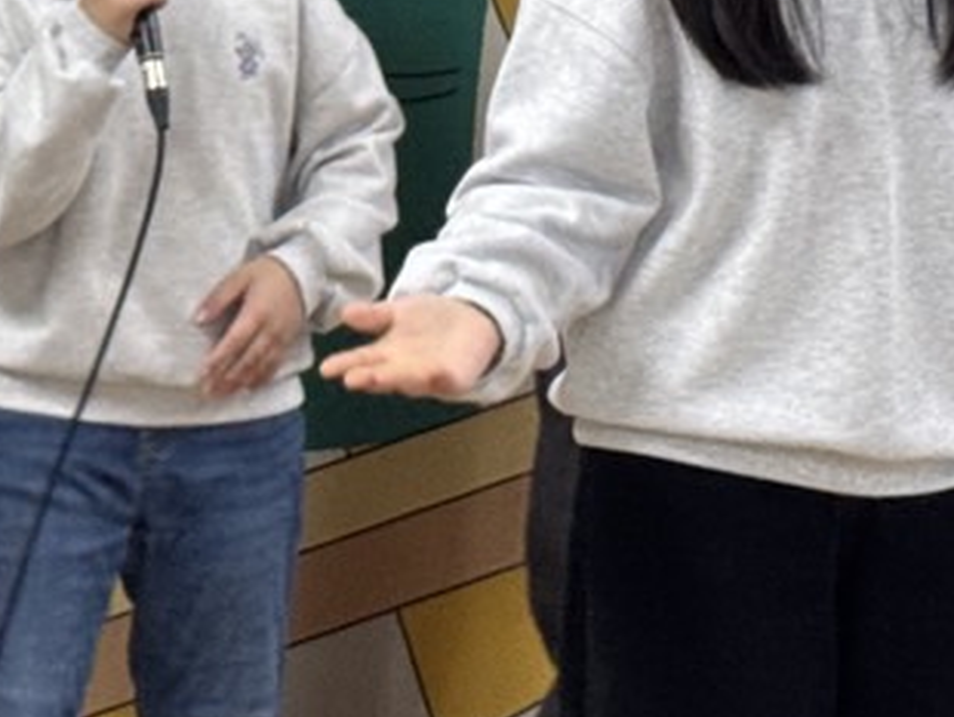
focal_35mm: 198
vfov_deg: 7.4
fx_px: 5461
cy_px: -295
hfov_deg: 9.9
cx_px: 126
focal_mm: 6.76
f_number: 1.78
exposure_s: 1/60
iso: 125
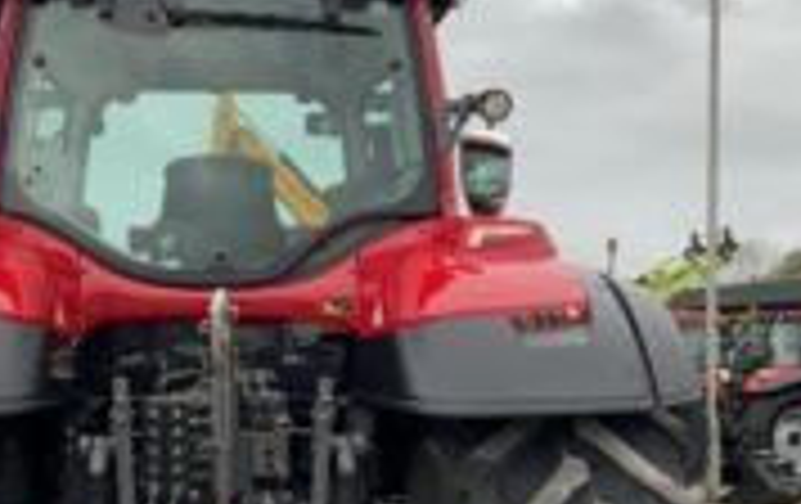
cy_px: 378
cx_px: 256
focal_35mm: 62
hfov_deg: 32.6
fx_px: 1356
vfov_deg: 20.9
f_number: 1.8
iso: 16
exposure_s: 1/152
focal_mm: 3
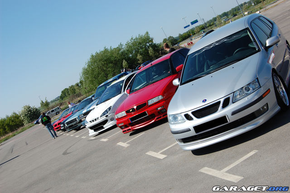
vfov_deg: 26.5
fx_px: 411
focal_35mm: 51
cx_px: 145
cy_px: 96
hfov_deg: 38.9
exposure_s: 1/400
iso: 200
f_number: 10
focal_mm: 34
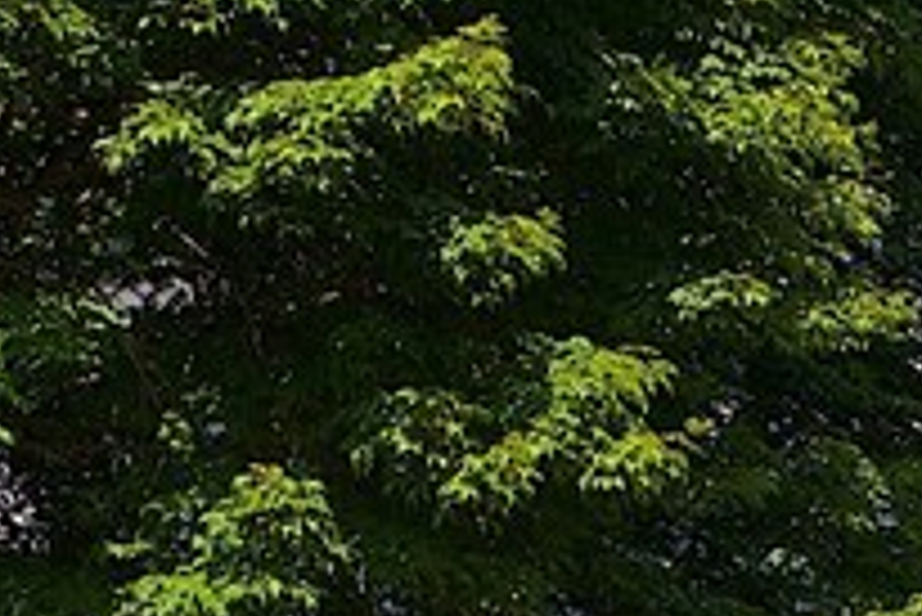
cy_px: 1012
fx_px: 3040
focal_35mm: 119
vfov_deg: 11.0
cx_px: 870
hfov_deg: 16.9
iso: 100
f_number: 7.1
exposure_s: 1/200
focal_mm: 15
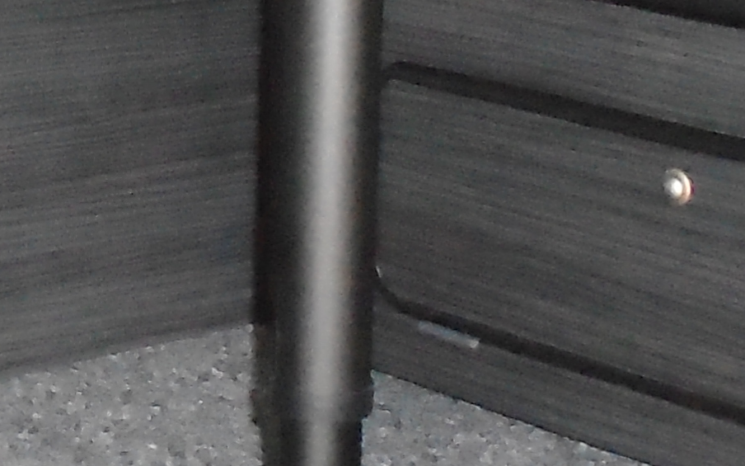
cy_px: -69
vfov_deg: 8.3
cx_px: 95
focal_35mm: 157
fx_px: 3188
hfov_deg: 13.2
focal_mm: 4.6
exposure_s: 1/30
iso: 800
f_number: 3.2
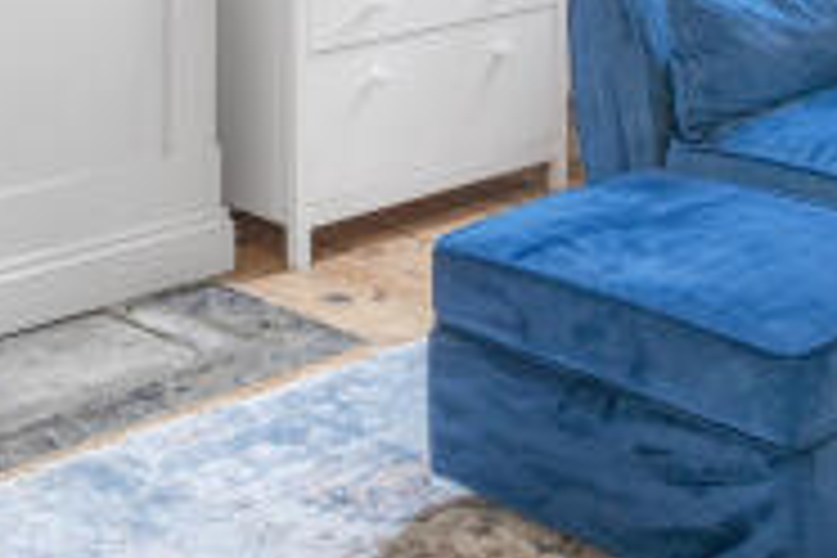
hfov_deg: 26.2
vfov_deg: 16.2
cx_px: 522
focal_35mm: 77
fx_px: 1790
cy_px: -281
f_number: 11
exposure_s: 1/2.5
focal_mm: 14
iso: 64
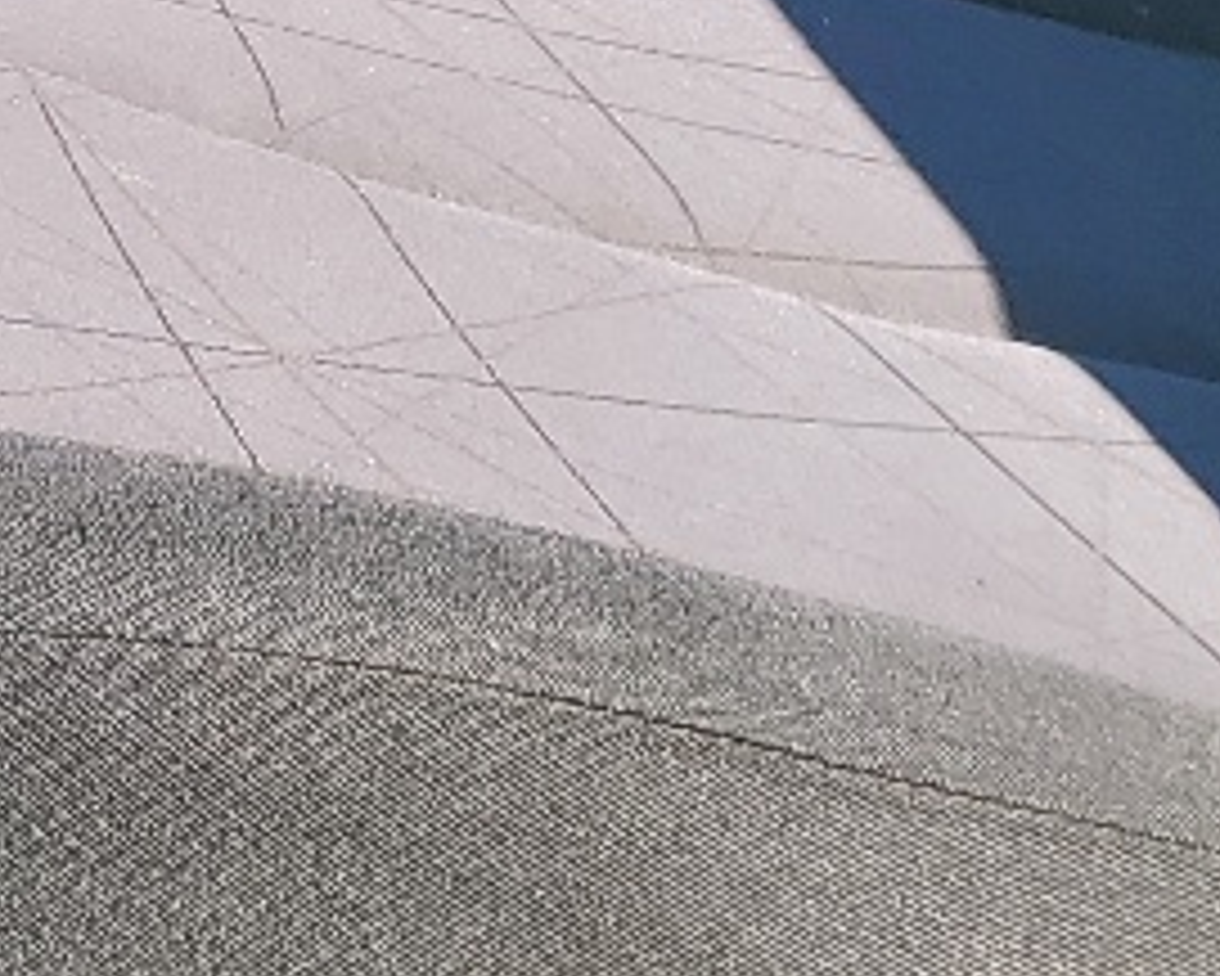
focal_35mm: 150
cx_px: 45
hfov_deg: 12.7
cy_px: -805
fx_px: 5418
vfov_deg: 9.8
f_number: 1.5
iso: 50
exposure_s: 1/909
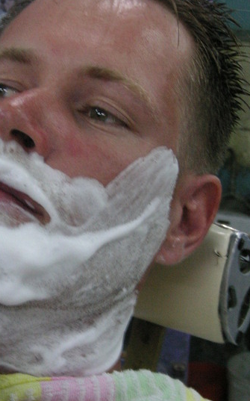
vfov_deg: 26.1
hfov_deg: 16.4
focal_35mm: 79
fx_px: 862
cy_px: 229
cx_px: 48
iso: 100
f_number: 3.4
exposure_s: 1/20
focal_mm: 8.4
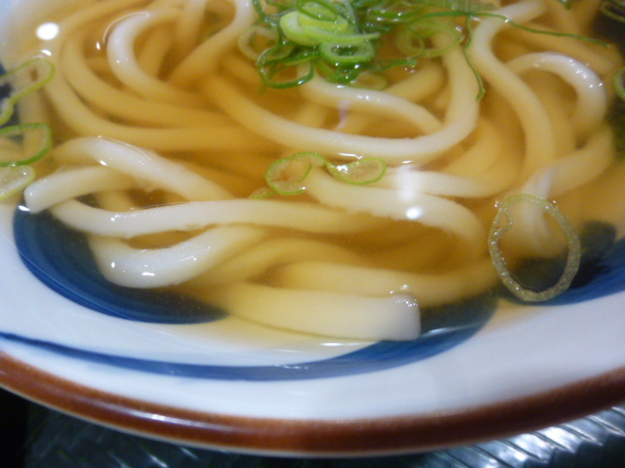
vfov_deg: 54.9
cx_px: 312
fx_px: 451
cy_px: 234
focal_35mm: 25
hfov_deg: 69.4
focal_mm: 4.5
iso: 400
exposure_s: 1/50
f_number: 3.1
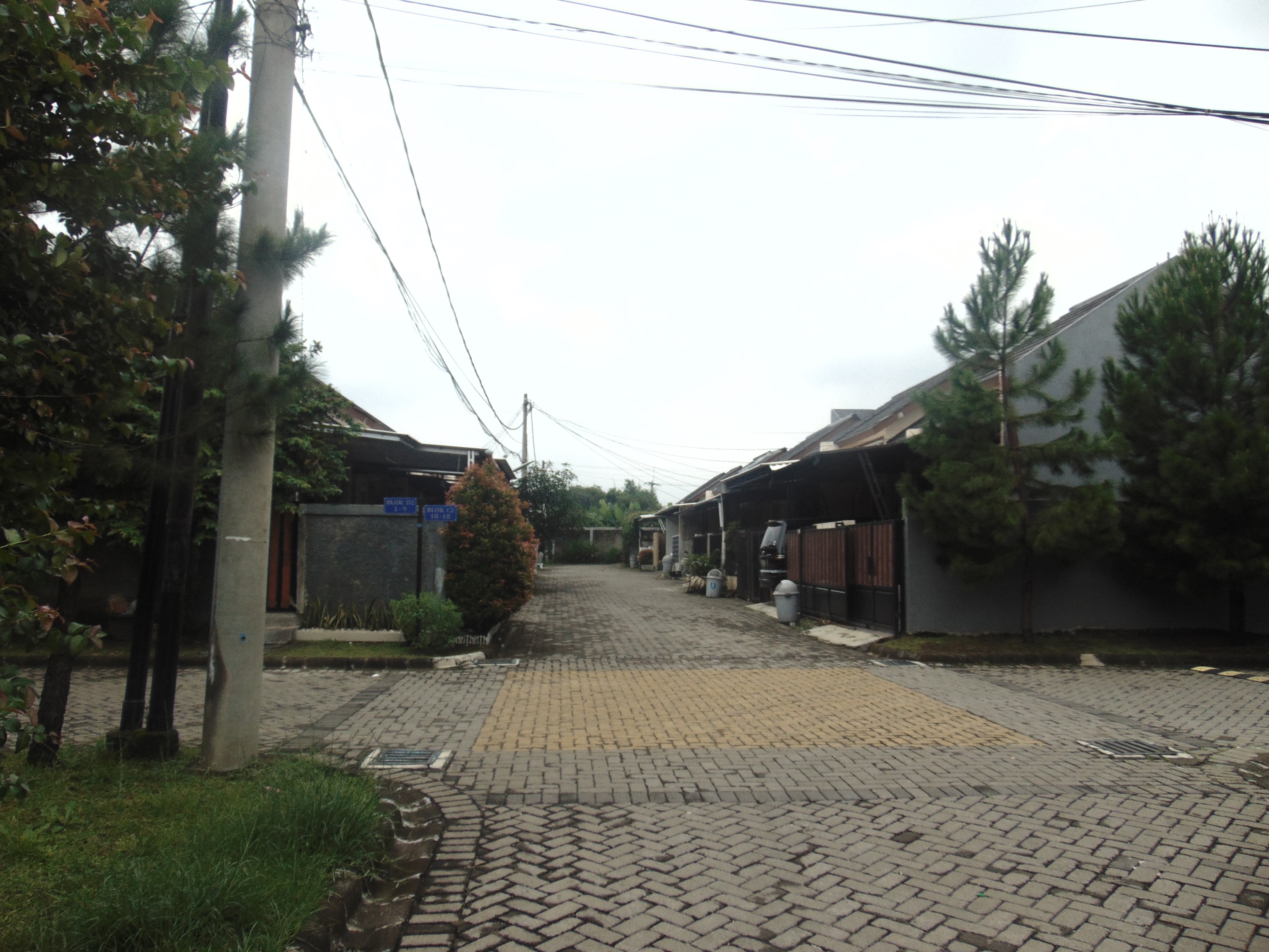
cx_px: 634
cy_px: 476
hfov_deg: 69.4
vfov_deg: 54.9
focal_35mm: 25
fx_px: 916
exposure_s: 1/640
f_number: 3
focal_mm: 4.5
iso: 80
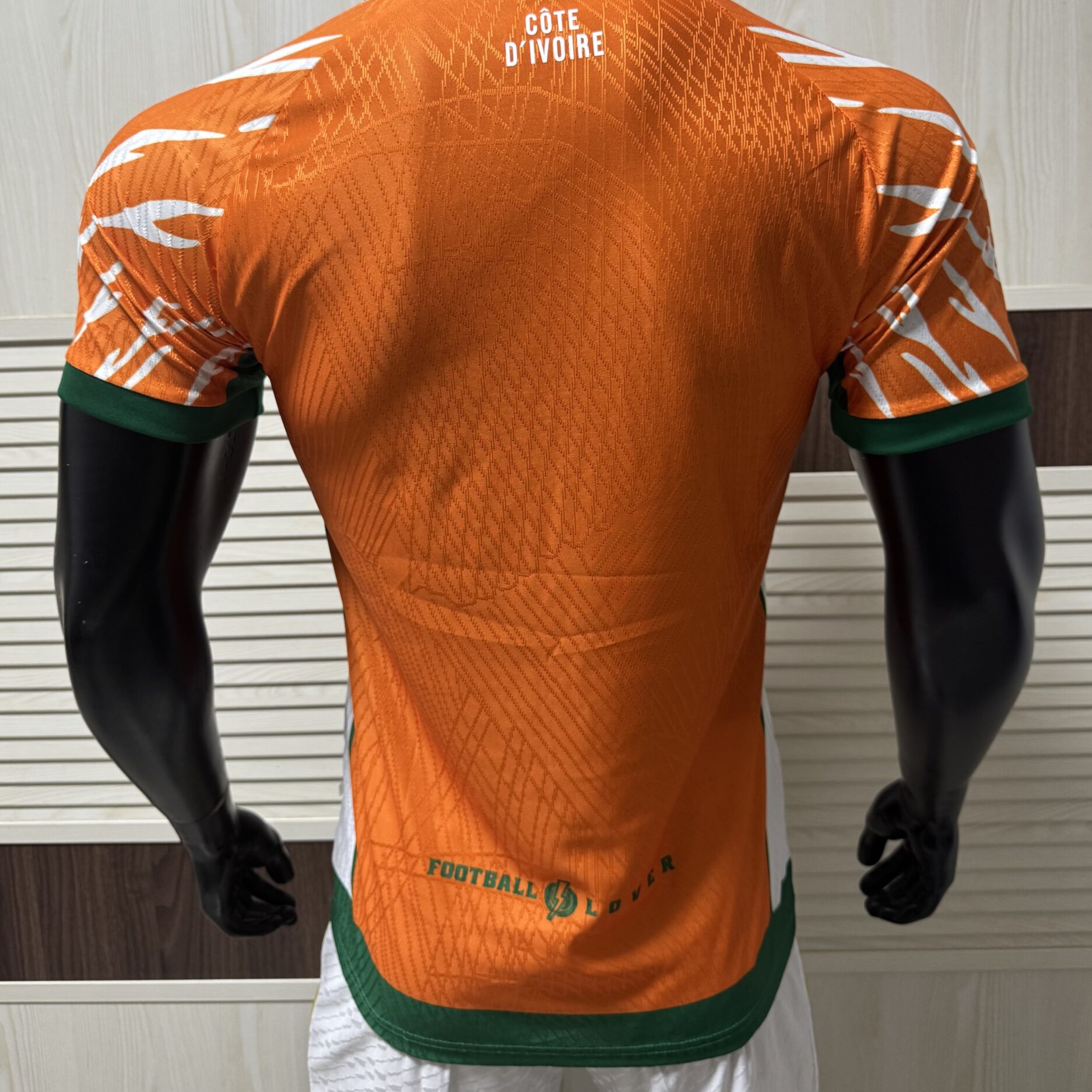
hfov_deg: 55.6
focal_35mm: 29
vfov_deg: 55.2
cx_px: 550
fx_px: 1035
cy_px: 431
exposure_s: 1/48
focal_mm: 6.76
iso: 250
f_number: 1.78
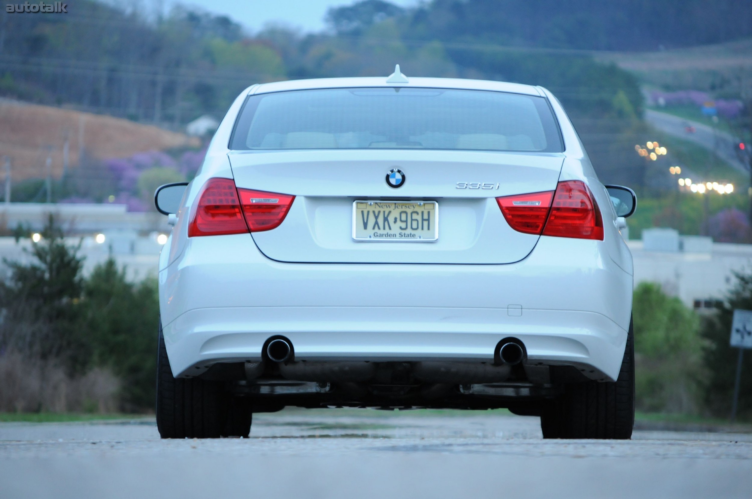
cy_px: 250
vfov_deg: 6.8
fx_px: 4225
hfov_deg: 10.2
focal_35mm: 202
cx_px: 376
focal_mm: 135
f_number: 5
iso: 1000
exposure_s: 1/20
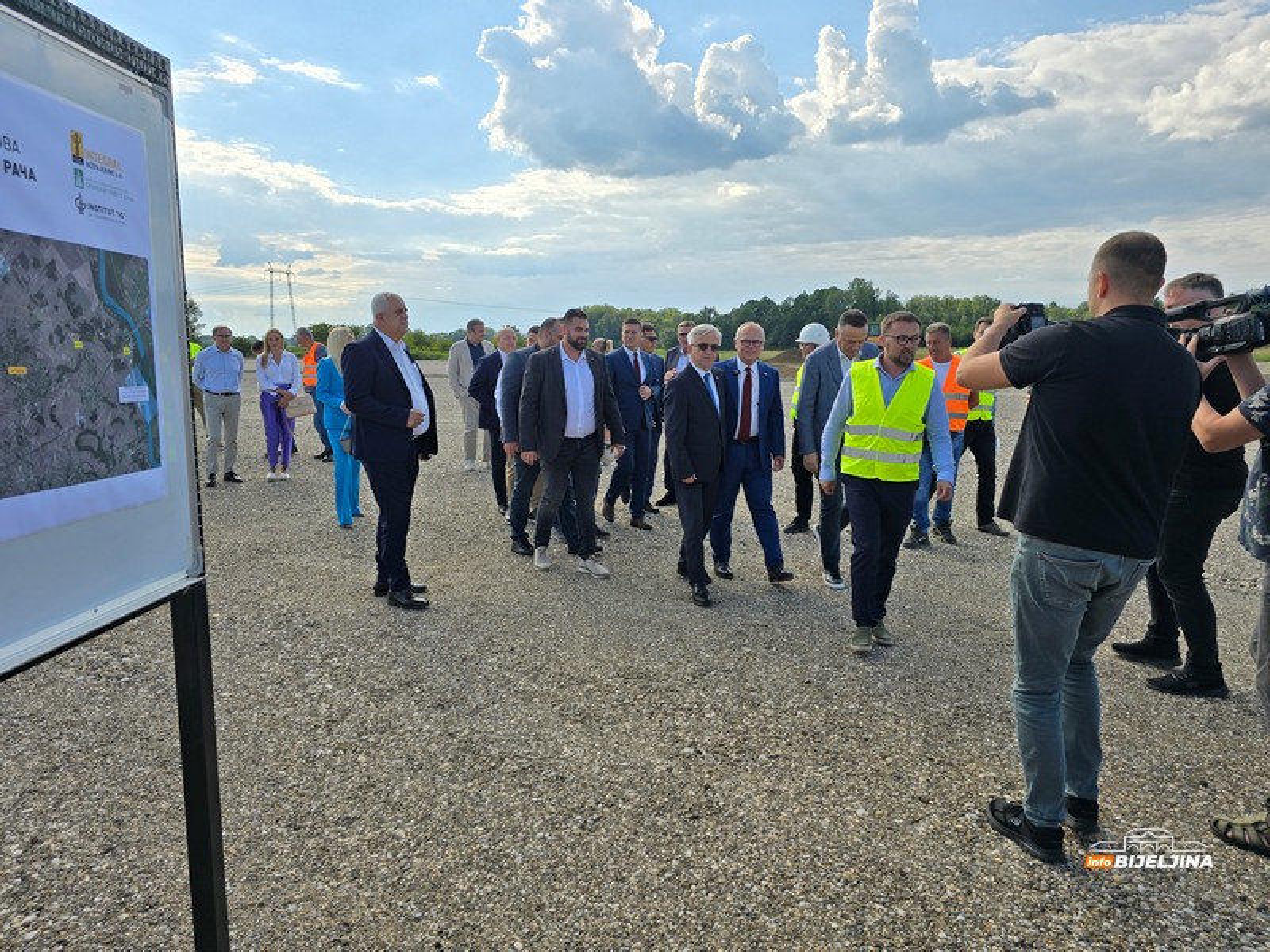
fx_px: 844
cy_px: 476
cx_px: 635
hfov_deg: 73.9
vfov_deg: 58.9
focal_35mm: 23
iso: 12
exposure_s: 1/1050
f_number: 1.7
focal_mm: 6.3
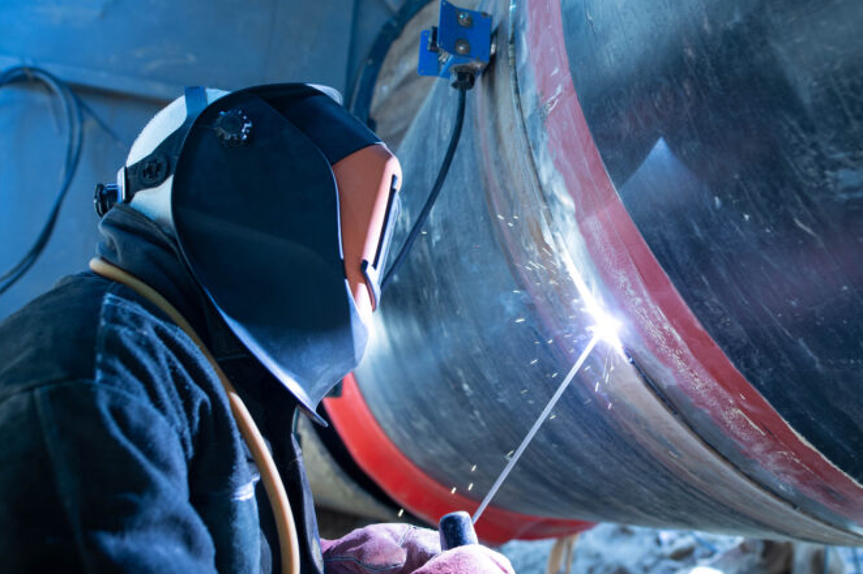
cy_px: 219
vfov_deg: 42.0
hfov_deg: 59.6
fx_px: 743
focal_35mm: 31
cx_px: 531
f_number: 2.5
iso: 320
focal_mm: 20
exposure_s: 1/250
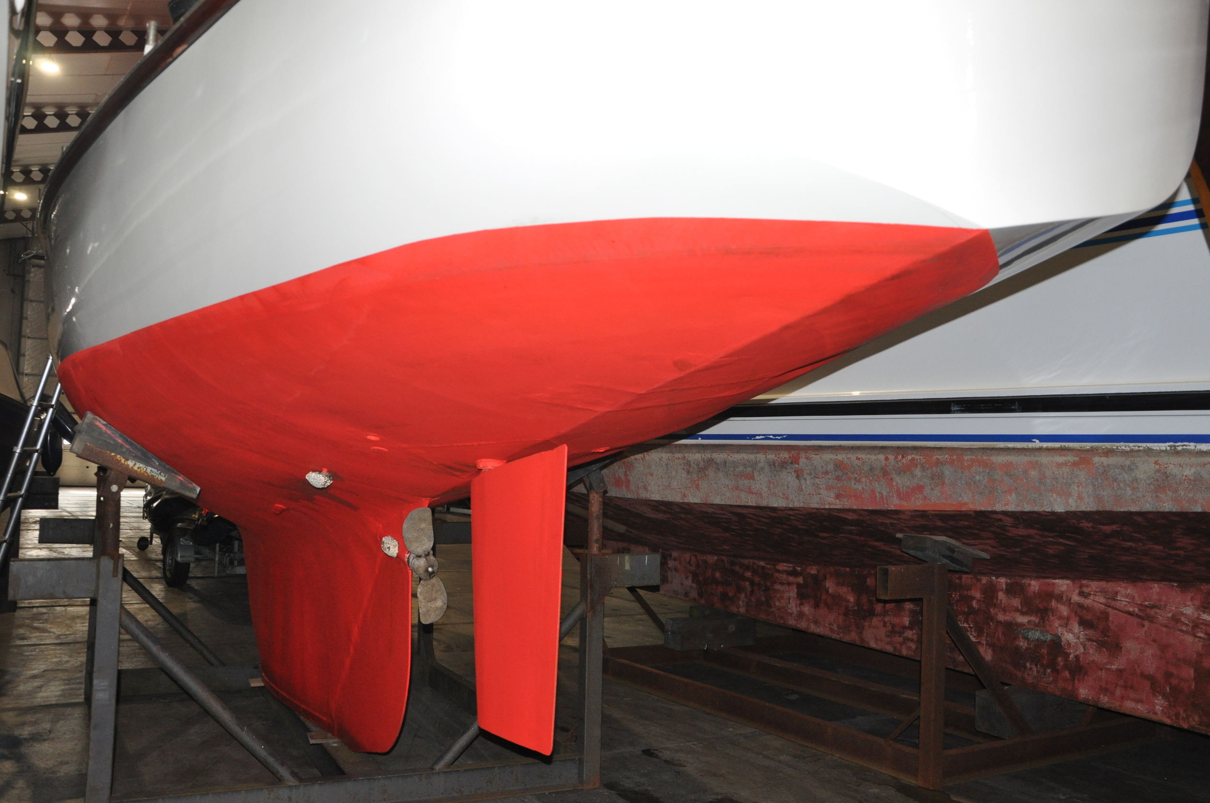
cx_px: 605
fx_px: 1057
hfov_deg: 59.6
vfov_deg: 41.6
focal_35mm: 32
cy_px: 402
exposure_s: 1/60
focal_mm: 21
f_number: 3.8
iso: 800
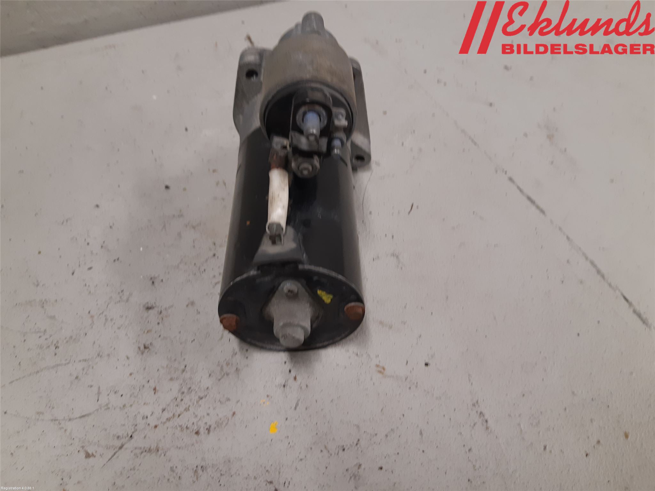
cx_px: 328
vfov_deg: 53.1
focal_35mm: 26
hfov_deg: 67.3
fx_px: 492
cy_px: 246
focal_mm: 3.93
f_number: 1.7
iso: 100
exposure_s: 1/50
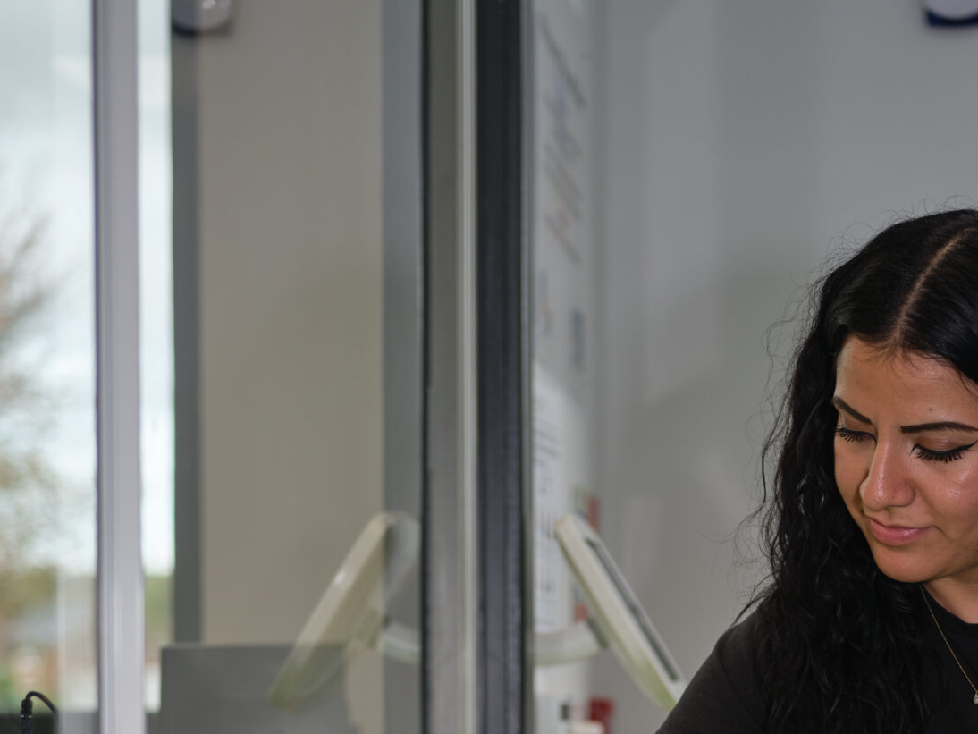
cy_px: 845
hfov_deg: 16.8
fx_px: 3306
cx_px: 704
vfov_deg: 12.4
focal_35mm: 117
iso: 125
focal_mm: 63
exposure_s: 1/100
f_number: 2.8
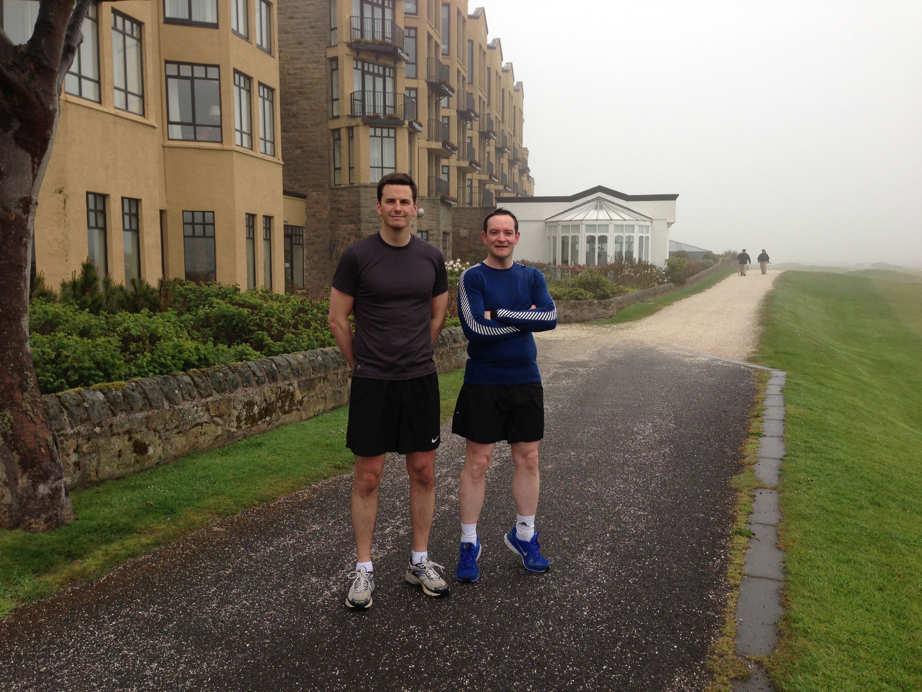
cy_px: 346
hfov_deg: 55.4
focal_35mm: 33
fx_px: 879
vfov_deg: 42.9
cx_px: 461
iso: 50
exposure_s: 1/420
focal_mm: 4.13
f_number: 2.4
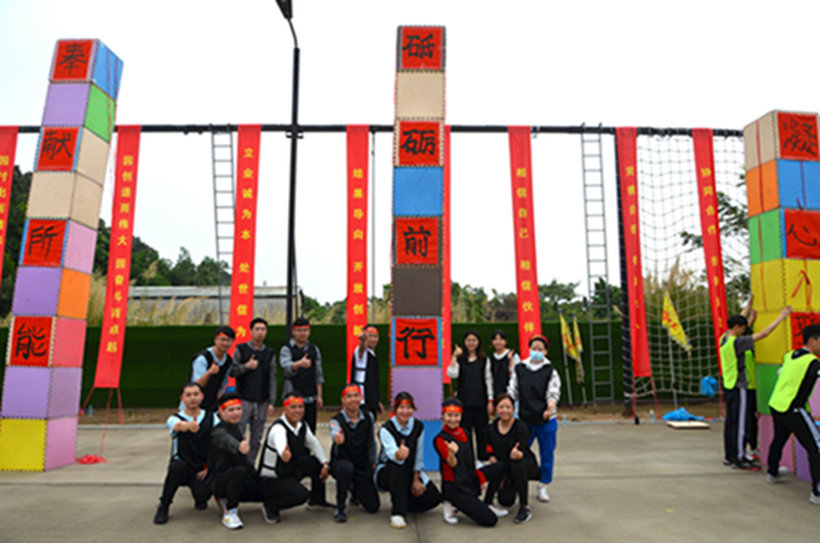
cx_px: 410
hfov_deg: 67.5
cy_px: 272
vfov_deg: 47.7
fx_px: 614
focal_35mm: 27
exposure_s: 1/1600
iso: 400
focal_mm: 18
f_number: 6.3
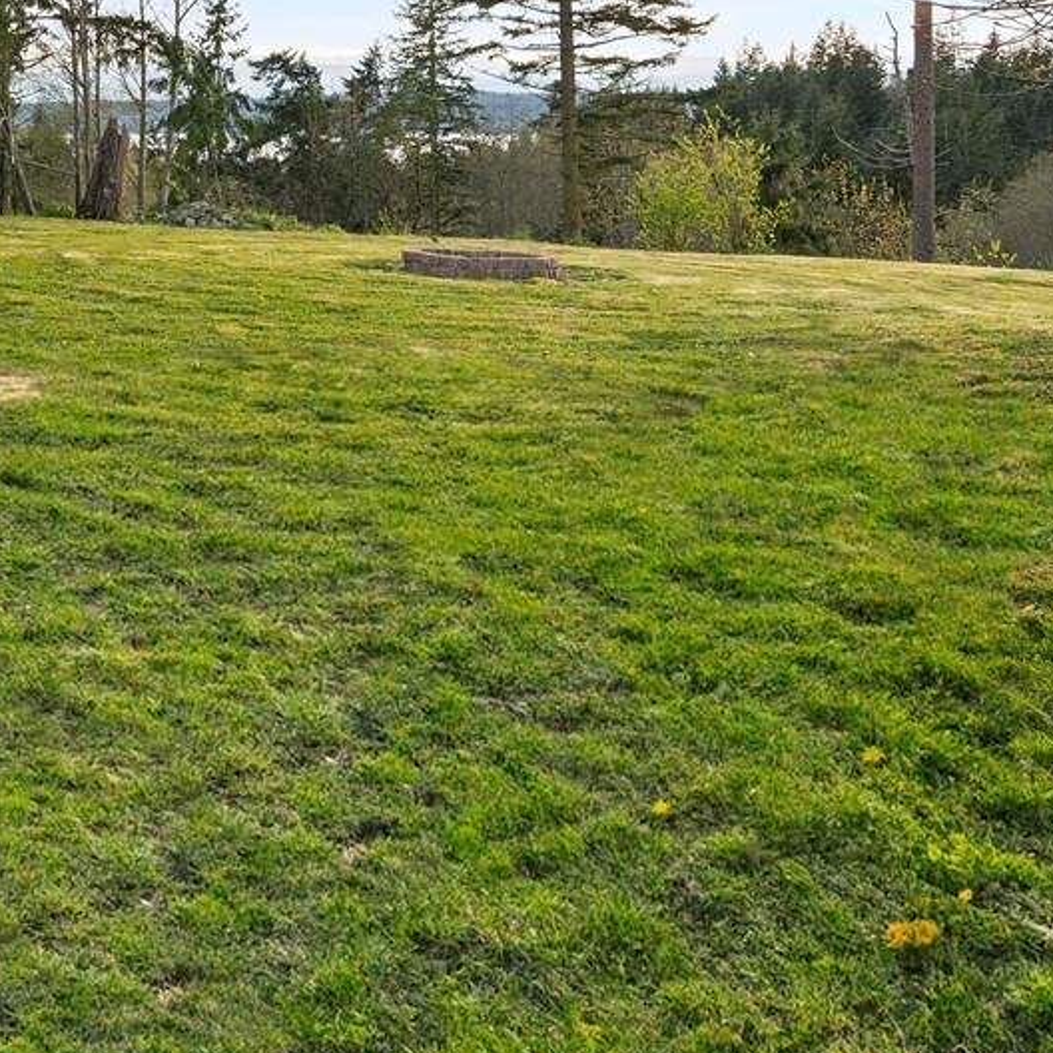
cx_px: 141
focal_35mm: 42
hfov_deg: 37.5
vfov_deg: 37.1
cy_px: 103
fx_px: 1458
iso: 200
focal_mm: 15.5
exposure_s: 1/30
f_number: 8
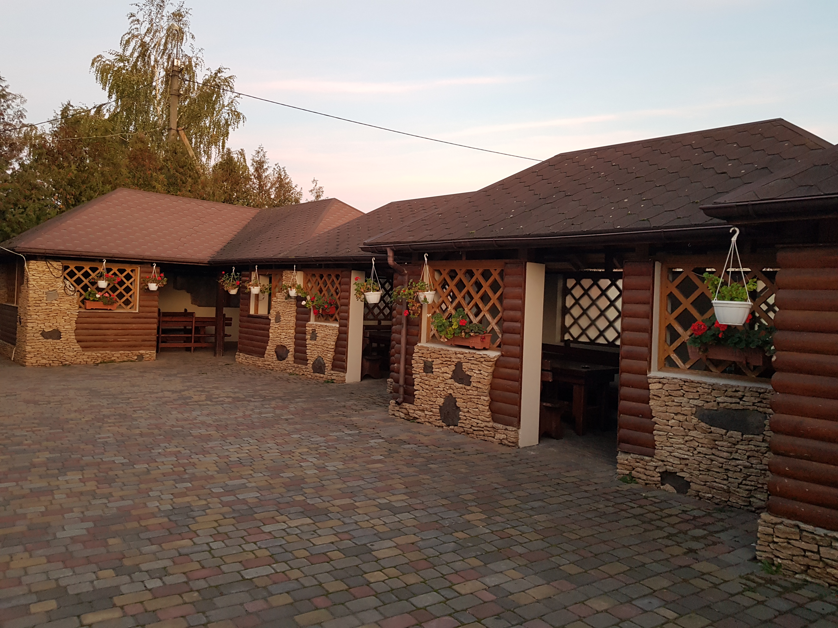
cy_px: 314
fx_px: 629
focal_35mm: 26
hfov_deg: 67.3
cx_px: 419
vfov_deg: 53.1
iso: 160
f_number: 1.7
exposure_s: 1/40
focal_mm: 4.2
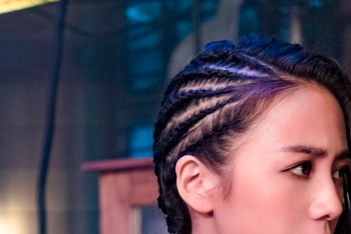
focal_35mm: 101
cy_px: 335
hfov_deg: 20.2
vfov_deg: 12.9
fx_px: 985
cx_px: 127
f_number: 2.8
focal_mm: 35
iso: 1600
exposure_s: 1/40
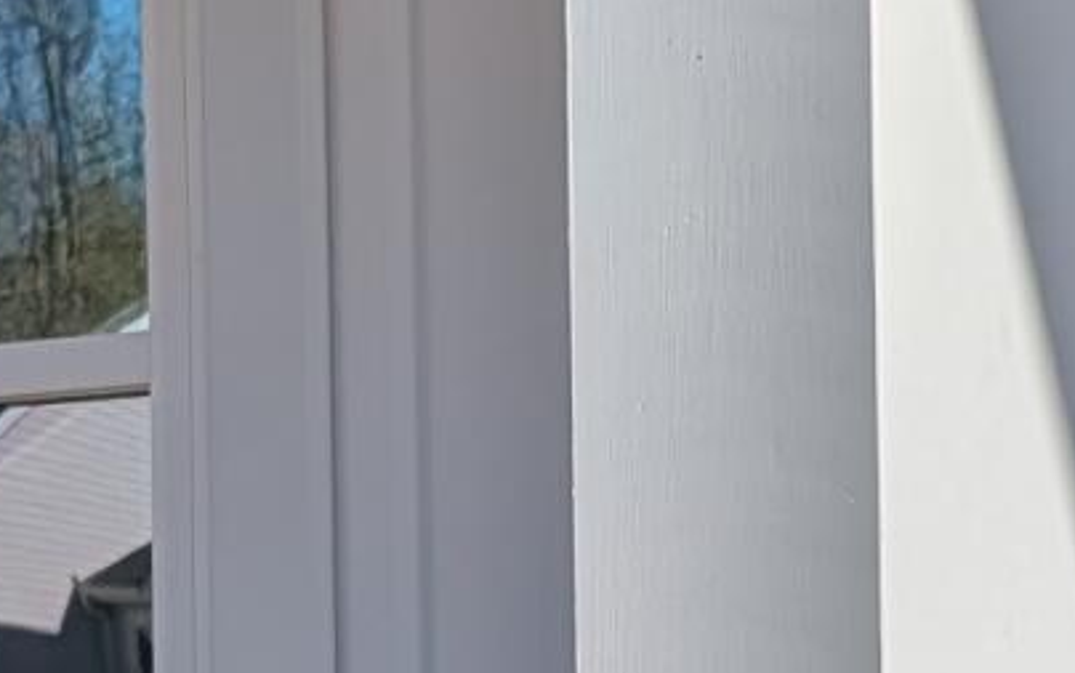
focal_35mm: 189
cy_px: 825
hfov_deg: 11.0
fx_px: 5540
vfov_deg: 6.9
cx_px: 971
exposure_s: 1/2208
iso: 21
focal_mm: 6.9
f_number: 1.68
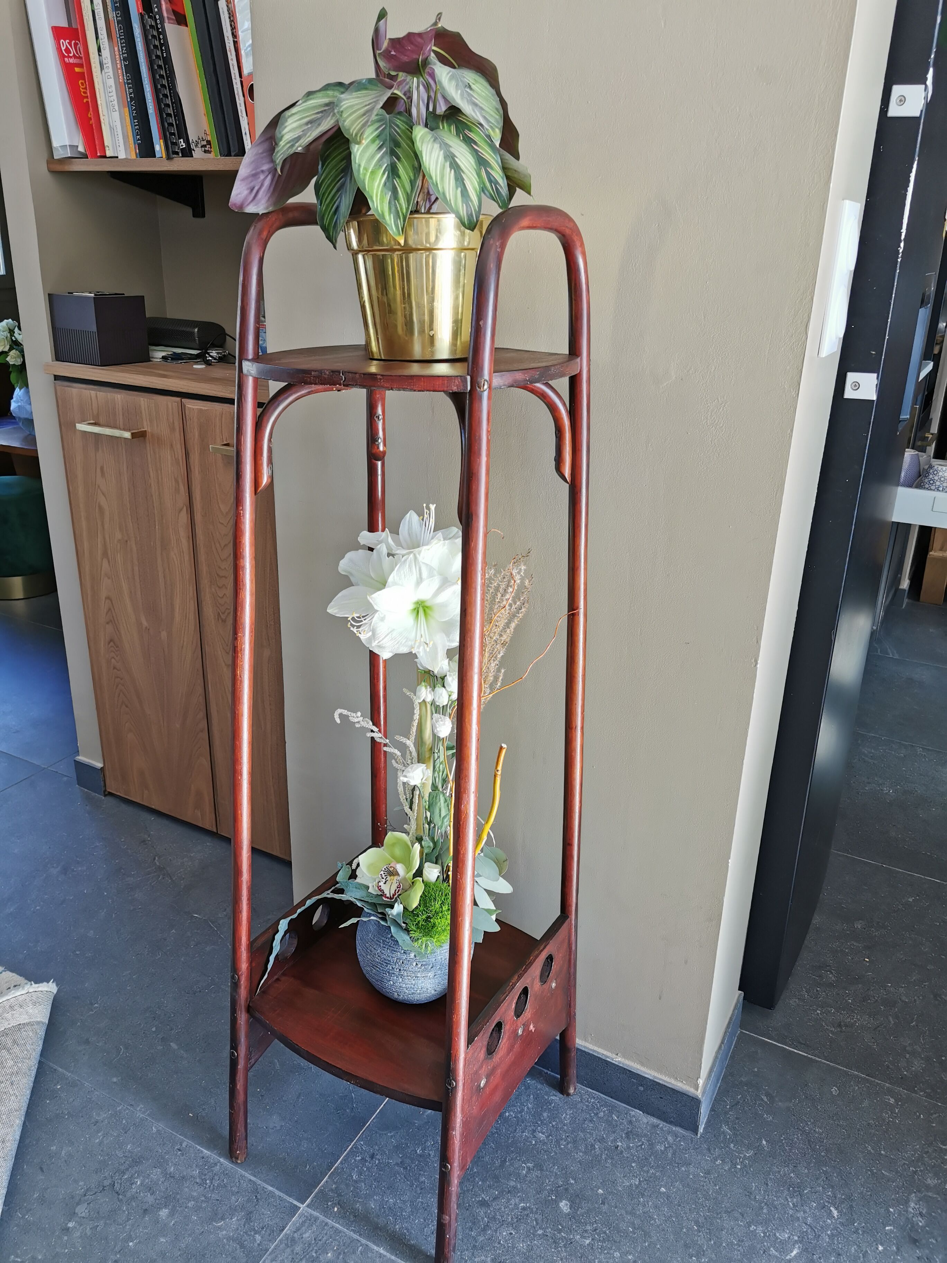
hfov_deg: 51.4
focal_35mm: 27
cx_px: 474
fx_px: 985
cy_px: 632
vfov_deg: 65.3
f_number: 1.6
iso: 50
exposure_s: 1/175
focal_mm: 5.56
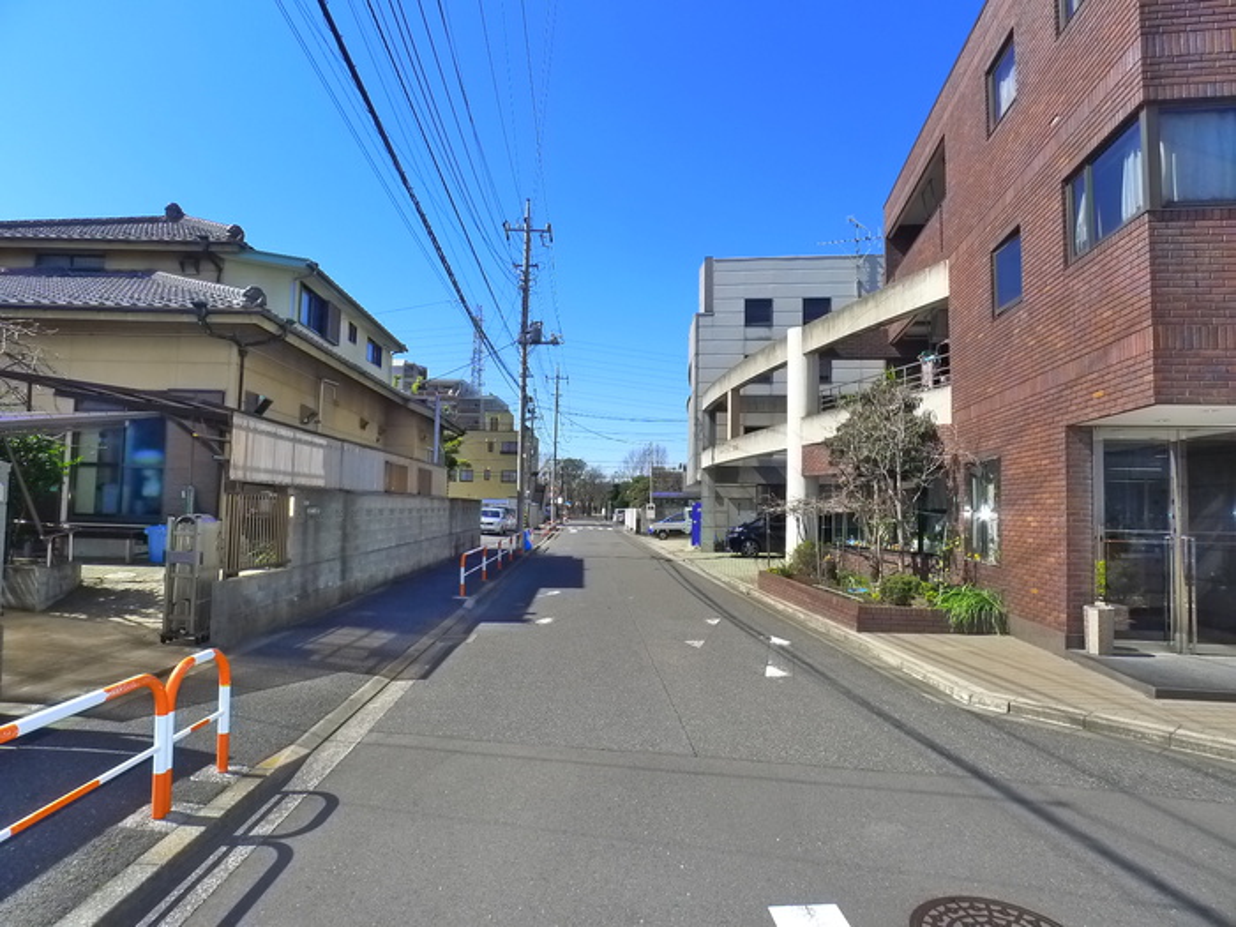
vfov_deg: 56.8
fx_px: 857
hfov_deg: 71.6
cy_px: 464
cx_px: 618
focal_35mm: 24
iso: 400
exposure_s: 1/500
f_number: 4
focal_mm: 5.1
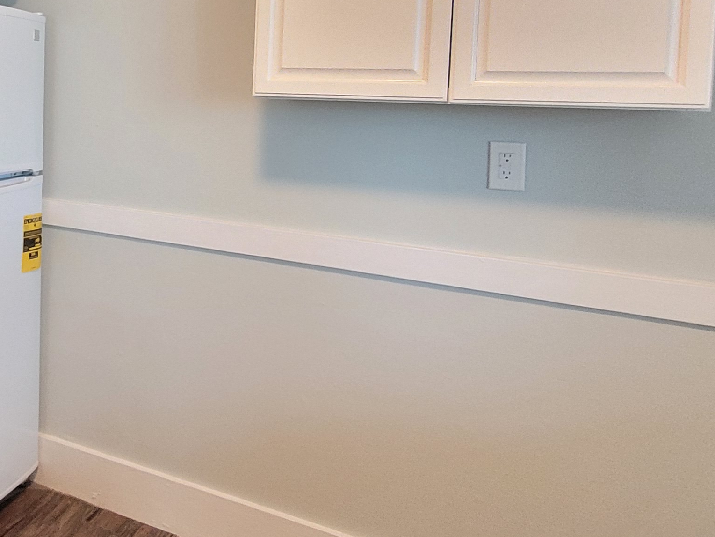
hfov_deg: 47.3
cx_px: 44
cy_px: 135
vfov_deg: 40.6
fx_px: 702
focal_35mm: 34
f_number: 2.2
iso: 400
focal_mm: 1.74
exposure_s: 1/30
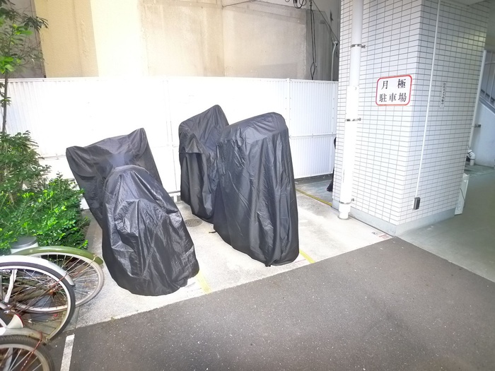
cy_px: 186
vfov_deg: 56.8
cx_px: 248
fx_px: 343
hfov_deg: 71.6
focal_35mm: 24
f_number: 2
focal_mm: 5.1
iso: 400
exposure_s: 1/20
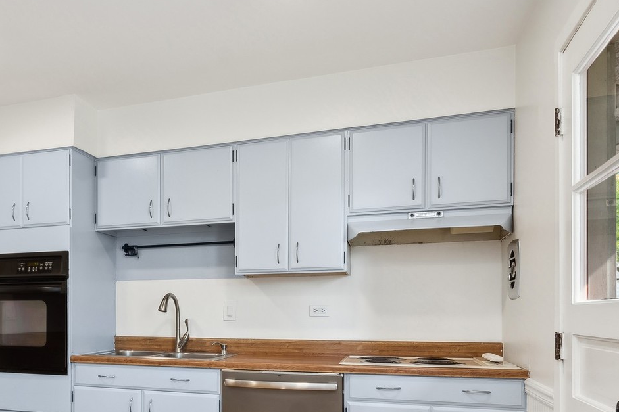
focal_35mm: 31
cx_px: 150
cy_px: 334
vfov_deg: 40.4
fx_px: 533
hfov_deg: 57.1
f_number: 8
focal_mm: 12
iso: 250
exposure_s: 1/8
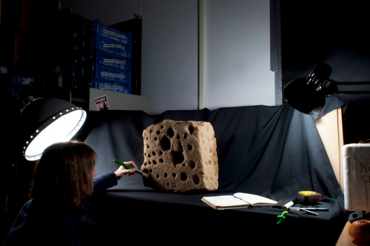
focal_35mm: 30
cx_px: 185
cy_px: 123
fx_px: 308
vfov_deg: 43.5
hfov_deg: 62.0
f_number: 22
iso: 200
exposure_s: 1/1.25
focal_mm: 20
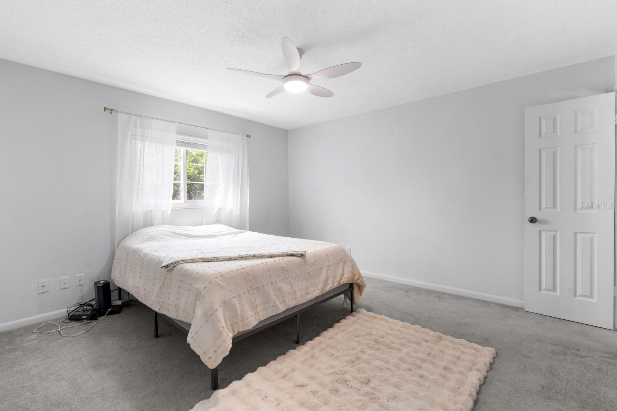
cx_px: 308
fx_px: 274
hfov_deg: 96.7
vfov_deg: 73.8
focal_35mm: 16
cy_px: 206
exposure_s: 1/1.25
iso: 200
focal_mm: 16
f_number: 9
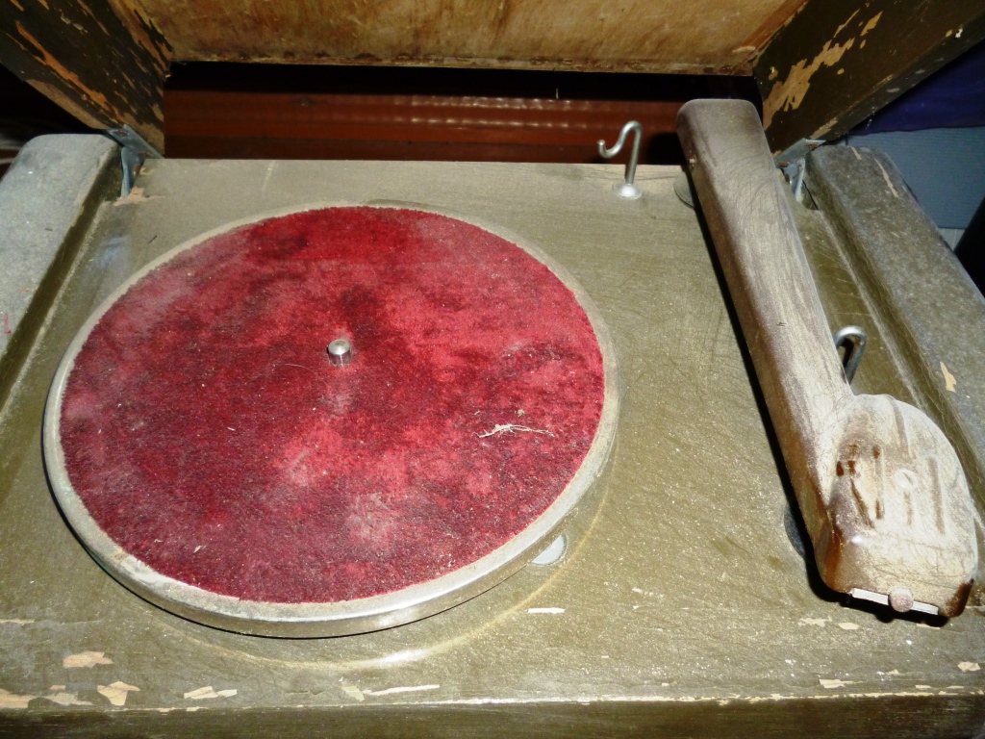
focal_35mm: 28
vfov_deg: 49.7
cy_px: 370
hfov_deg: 63.4
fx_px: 797
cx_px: 492
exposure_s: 1/60
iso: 200
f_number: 3.1
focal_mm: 5
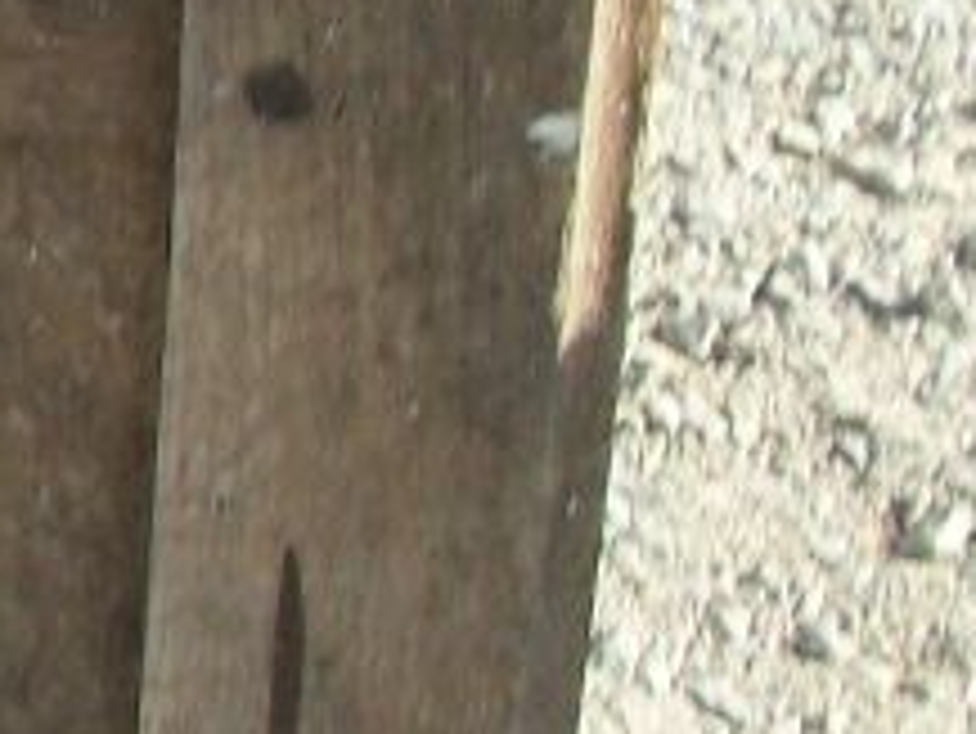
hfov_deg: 9.4
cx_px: -1309
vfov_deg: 7.9
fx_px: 5332
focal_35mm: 189
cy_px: 414
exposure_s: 1/60
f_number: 8.8
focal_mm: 5.7
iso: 80
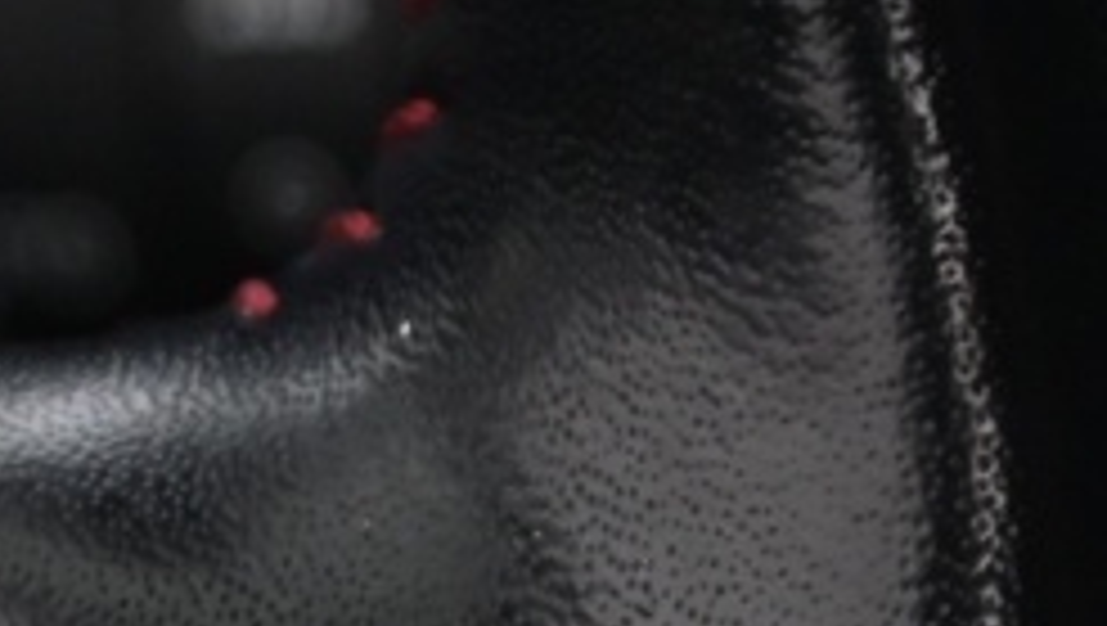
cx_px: -770
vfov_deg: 1.5
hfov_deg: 2.6
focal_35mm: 828
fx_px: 24331
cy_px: 1342
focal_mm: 120
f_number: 4
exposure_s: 1/15
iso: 2000
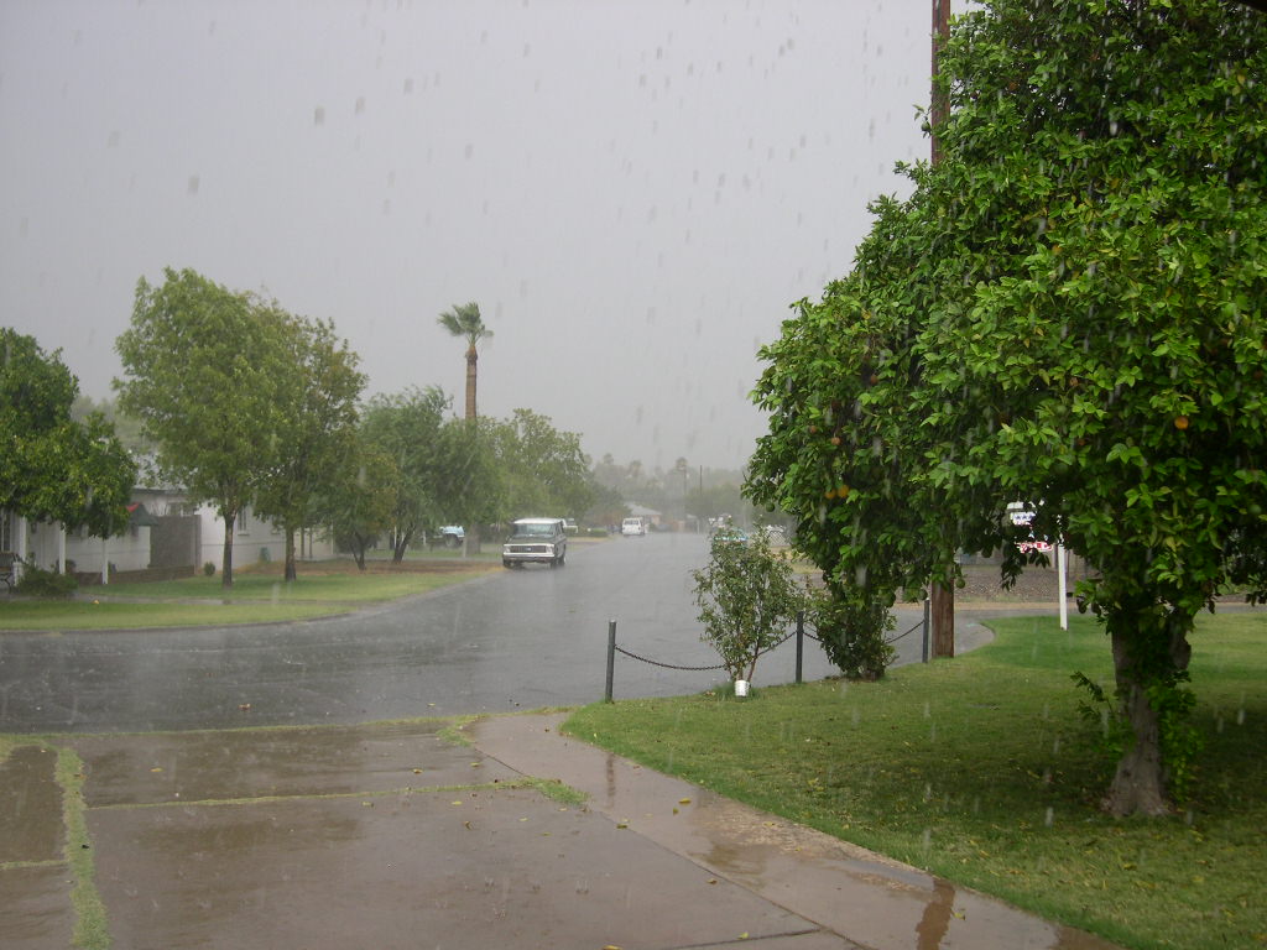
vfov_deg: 37.7
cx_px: 634
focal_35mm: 38
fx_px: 1391
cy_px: 475
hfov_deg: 49.0
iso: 100
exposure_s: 1/256
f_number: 2.8
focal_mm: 8
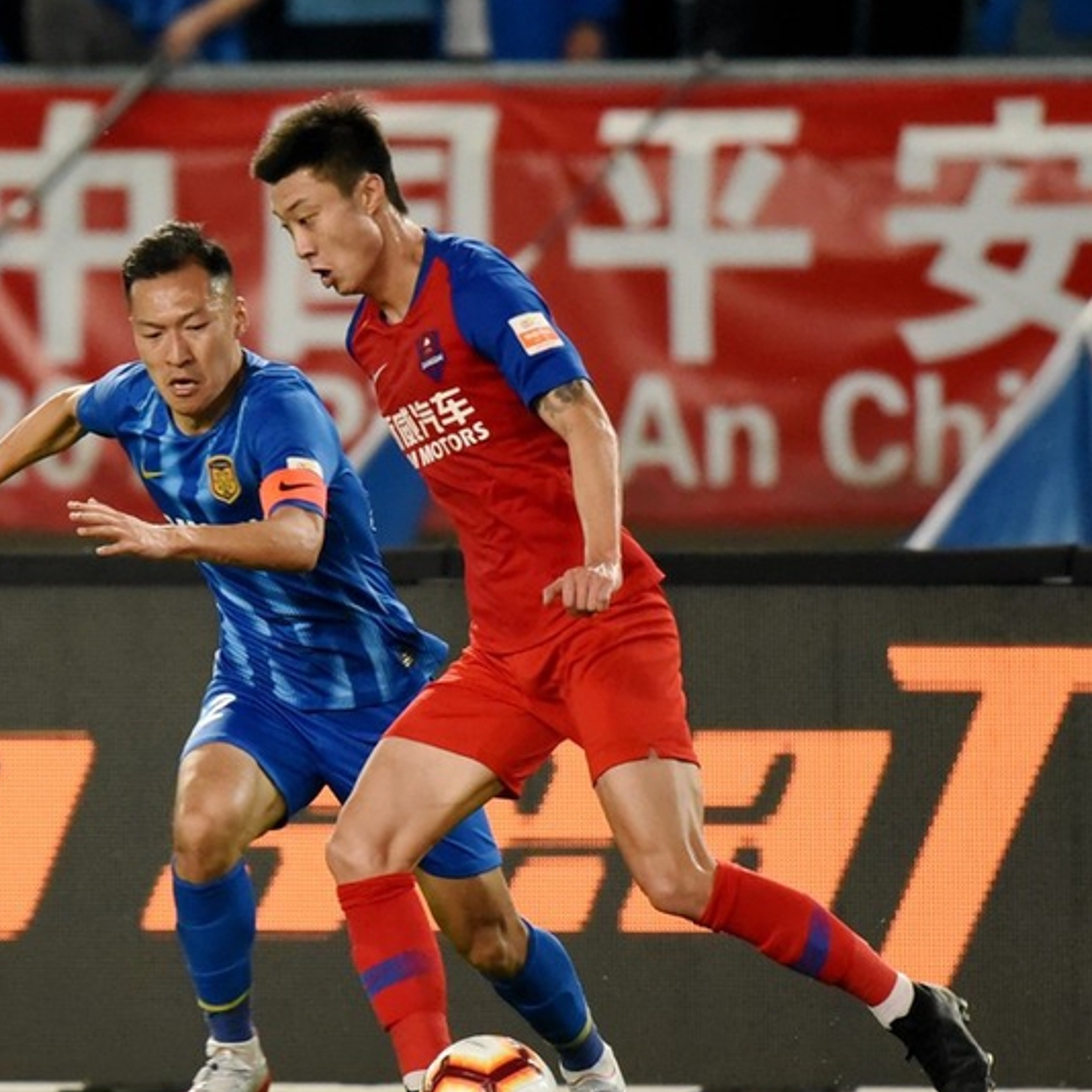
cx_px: 192
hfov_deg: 1.9
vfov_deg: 1.9
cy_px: 548
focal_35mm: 906
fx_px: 32335
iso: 6400
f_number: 6.3
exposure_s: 1/800
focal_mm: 600
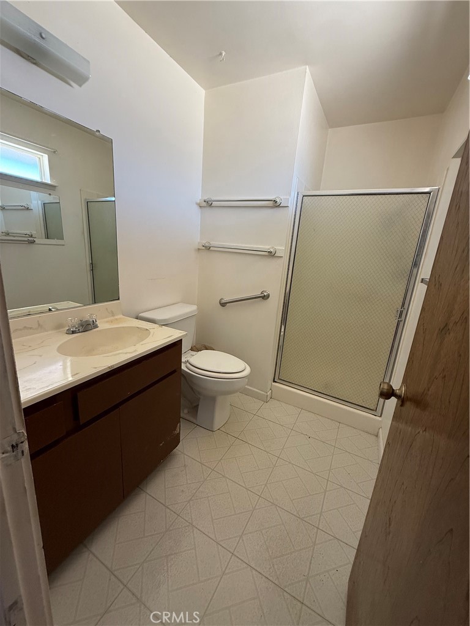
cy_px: 313
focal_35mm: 14
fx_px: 253
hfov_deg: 85.7
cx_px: 235
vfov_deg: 102.1
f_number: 2.2
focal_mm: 2.22
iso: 200
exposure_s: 1/99
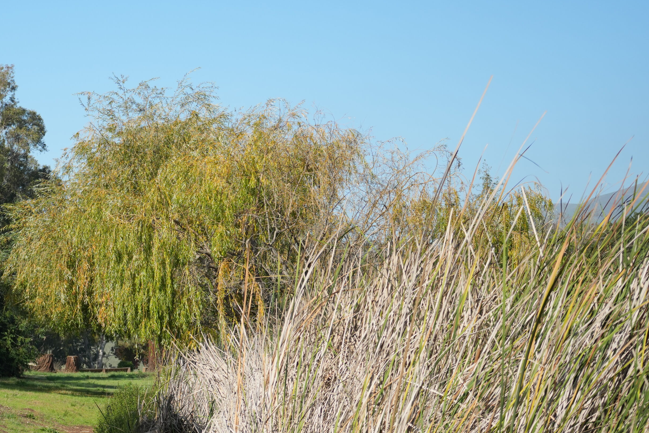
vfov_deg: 11.7
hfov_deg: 17.3
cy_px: 335
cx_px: 83
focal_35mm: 117
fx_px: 2109
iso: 320
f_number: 5.6
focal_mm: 66
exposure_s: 1/1250
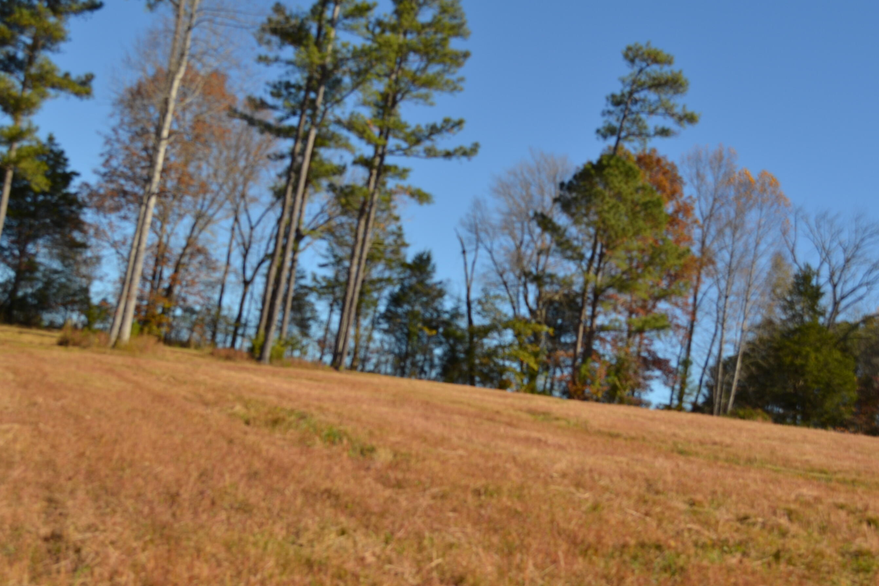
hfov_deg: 40.7
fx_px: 1186
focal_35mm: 49
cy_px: 312
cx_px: 465
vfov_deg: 27.8
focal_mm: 29
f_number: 7.1
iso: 100
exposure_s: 1/200
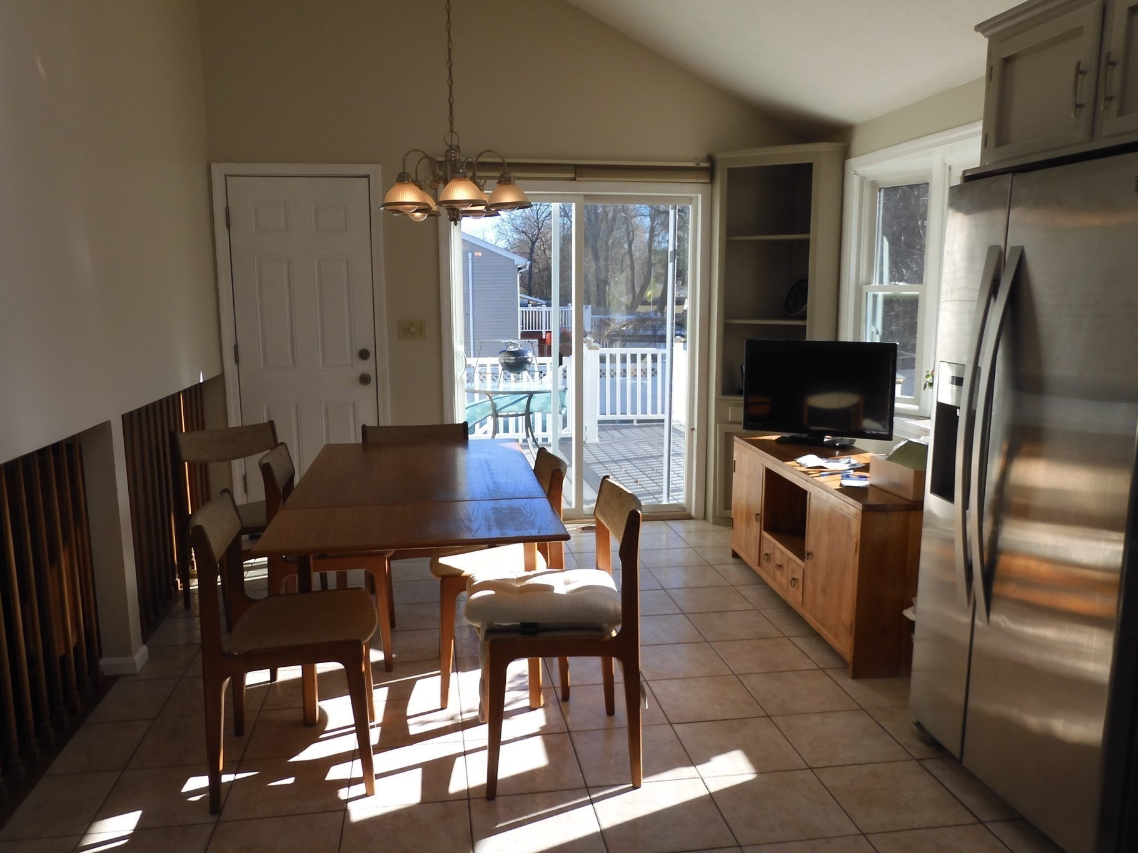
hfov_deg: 65.3
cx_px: 568
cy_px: 450
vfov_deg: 51.3
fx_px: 888
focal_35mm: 27
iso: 100
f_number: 3.4
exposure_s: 1/200
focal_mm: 4.3
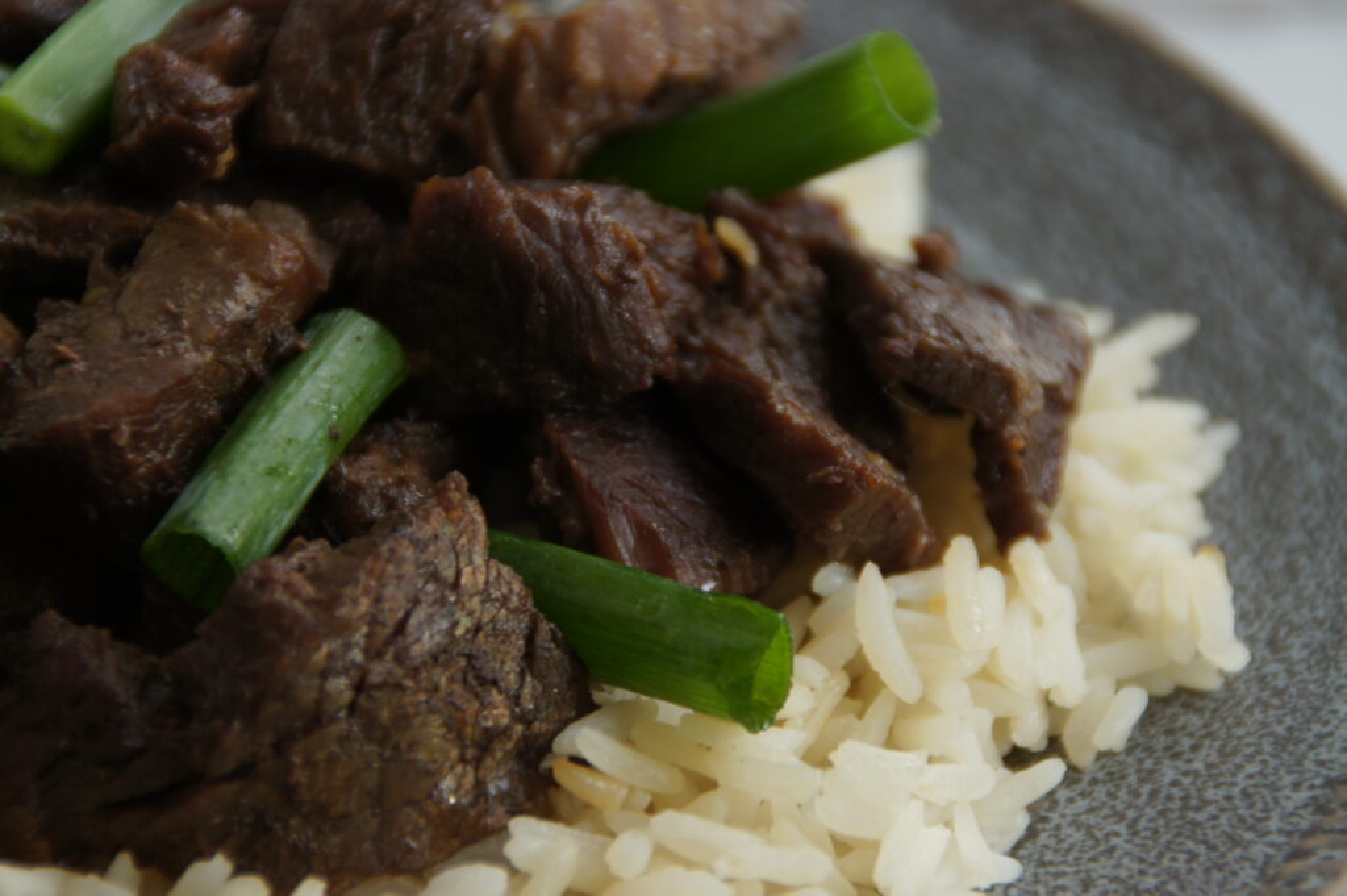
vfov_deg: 6.1
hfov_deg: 9.2
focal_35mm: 225
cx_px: 674
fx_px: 8412
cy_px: 448
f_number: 6.3
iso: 100
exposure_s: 1/30
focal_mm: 150
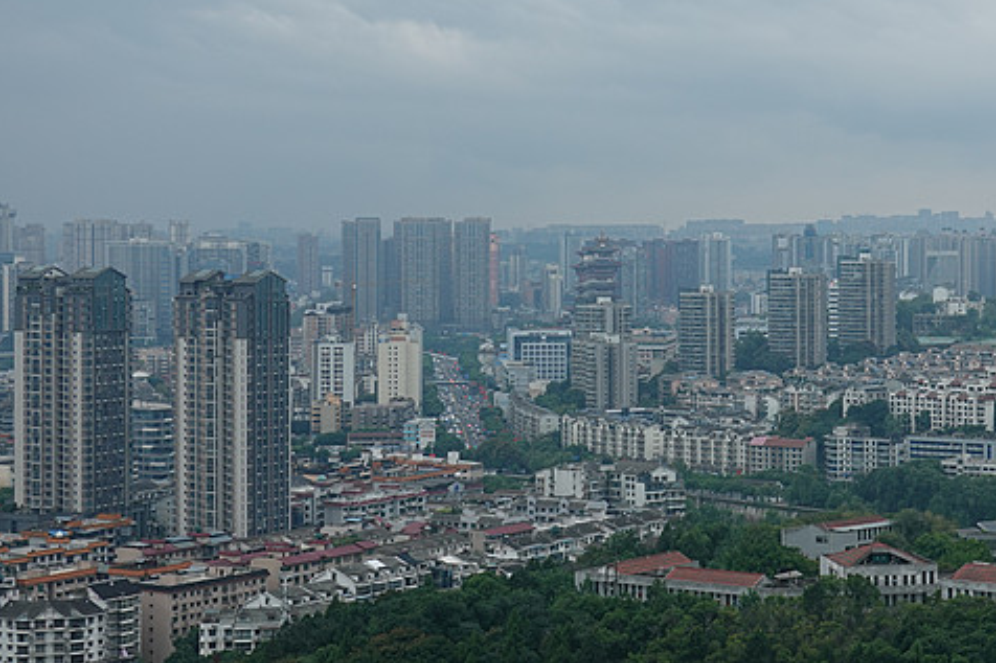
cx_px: 730
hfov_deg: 22.7
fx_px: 2461
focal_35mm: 89
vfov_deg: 15.3
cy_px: 216
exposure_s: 1/160
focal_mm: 19.43
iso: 125
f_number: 4
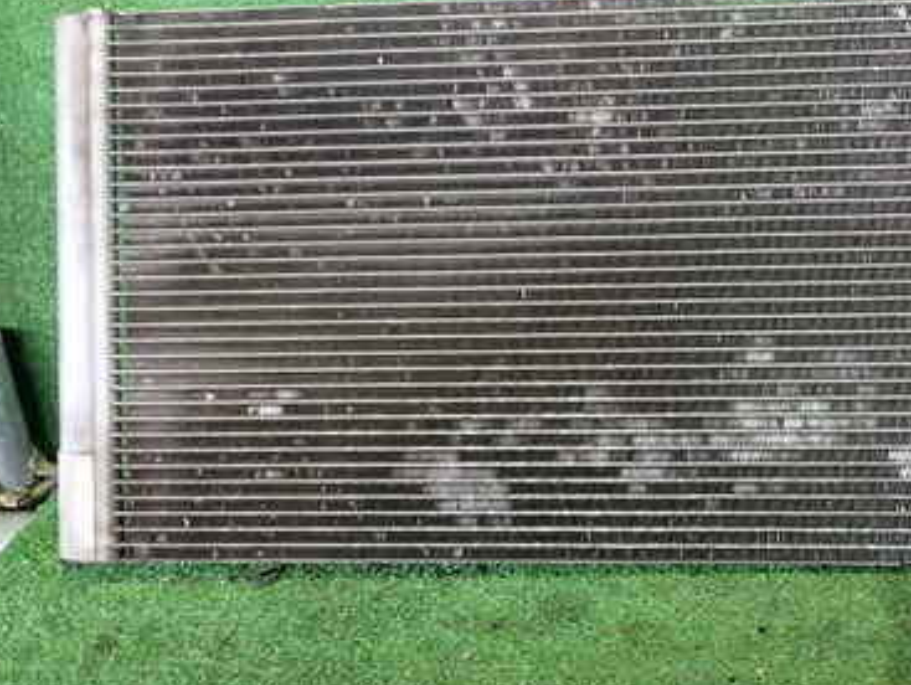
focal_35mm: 49
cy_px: 206
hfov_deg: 38.0
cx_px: 665
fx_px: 1291
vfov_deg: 29.4
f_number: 2.3
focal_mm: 5.4
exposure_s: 1/30
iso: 500
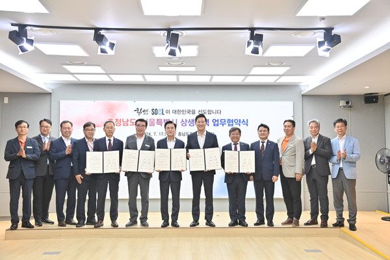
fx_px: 412
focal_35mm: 38
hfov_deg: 50.7
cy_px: 130
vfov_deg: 35.1
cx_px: 195
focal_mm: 38
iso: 2500
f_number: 5
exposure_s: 1/320
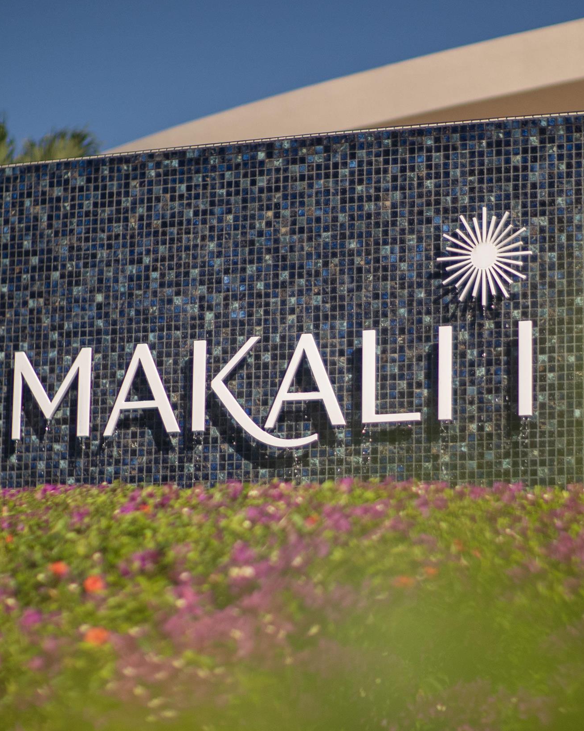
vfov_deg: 16.4
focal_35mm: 117
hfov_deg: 13.2
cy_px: 376
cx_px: 374
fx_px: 2528
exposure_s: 1/250
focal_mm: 32
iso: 250
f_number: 1.2
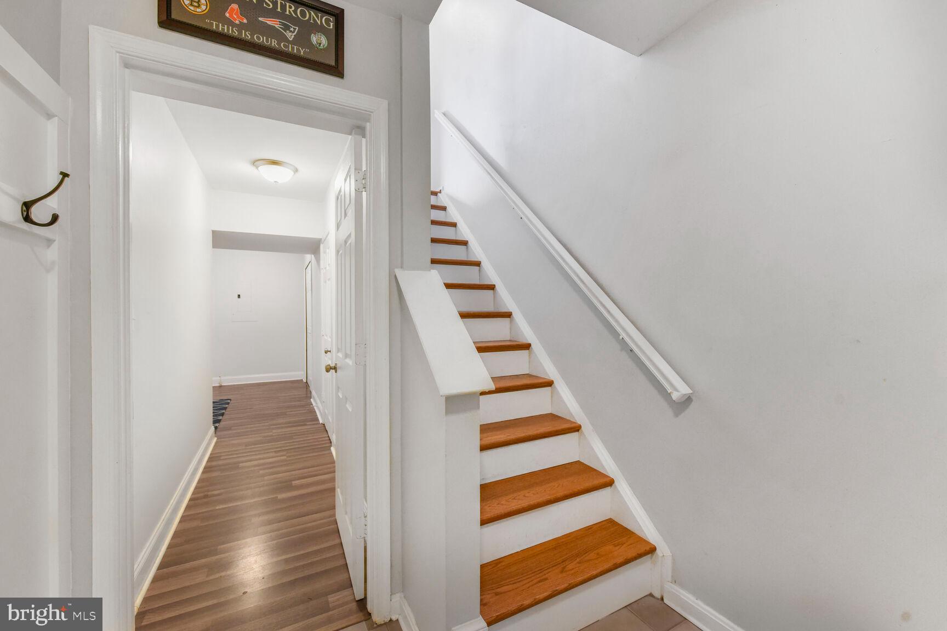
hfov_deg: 104.3
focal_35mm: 14
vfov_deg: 81.2
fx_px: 368
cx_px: 474
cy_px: 316
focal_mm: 14
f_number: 7.1
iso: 6400
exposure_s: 1/15
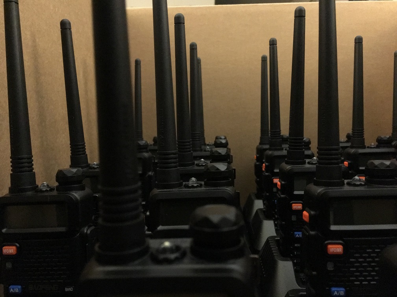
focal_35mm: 29
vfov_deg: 48.2
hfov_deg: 61.7
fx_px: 333
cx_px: 198
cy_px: 148
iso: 640
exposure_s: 1/4
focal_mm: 4.15
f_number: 2.2
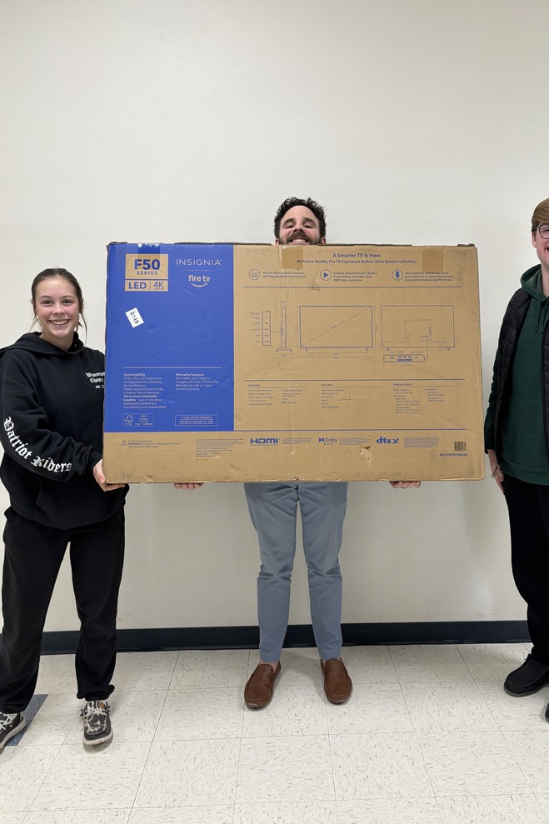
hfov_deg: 46.3
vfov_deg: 65.5
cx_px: 307
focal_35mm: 28
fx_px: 641
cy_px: 410
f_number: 1.6
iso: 160
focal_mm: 5.96
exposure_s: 1/60
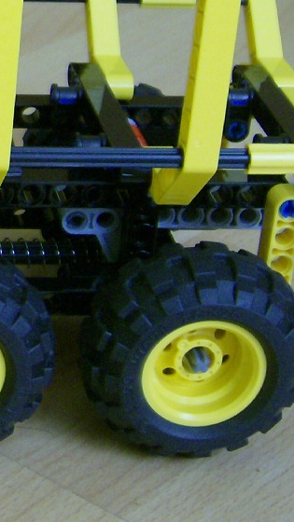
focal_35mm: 112
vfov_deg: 18.8
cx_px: -280
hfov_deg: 10.1
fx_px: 1552
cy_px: 53
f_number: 2.8
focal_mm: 6
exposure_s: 1/70
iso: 100
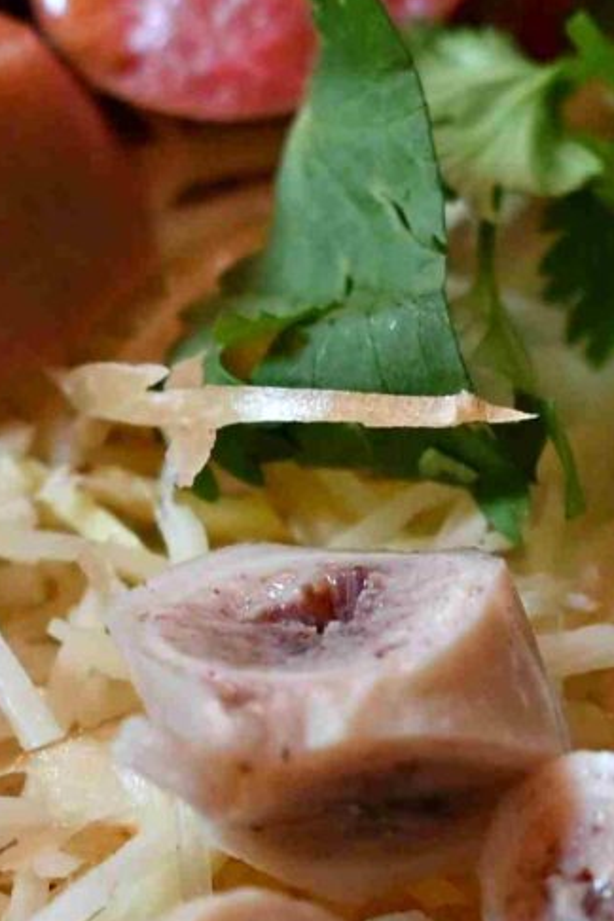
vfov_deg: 5.2
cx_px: 495
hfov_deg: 3.5
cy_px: 662
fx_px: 10105
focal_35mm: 395
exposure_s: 1/200
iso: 250
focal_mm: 50
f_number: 3.2
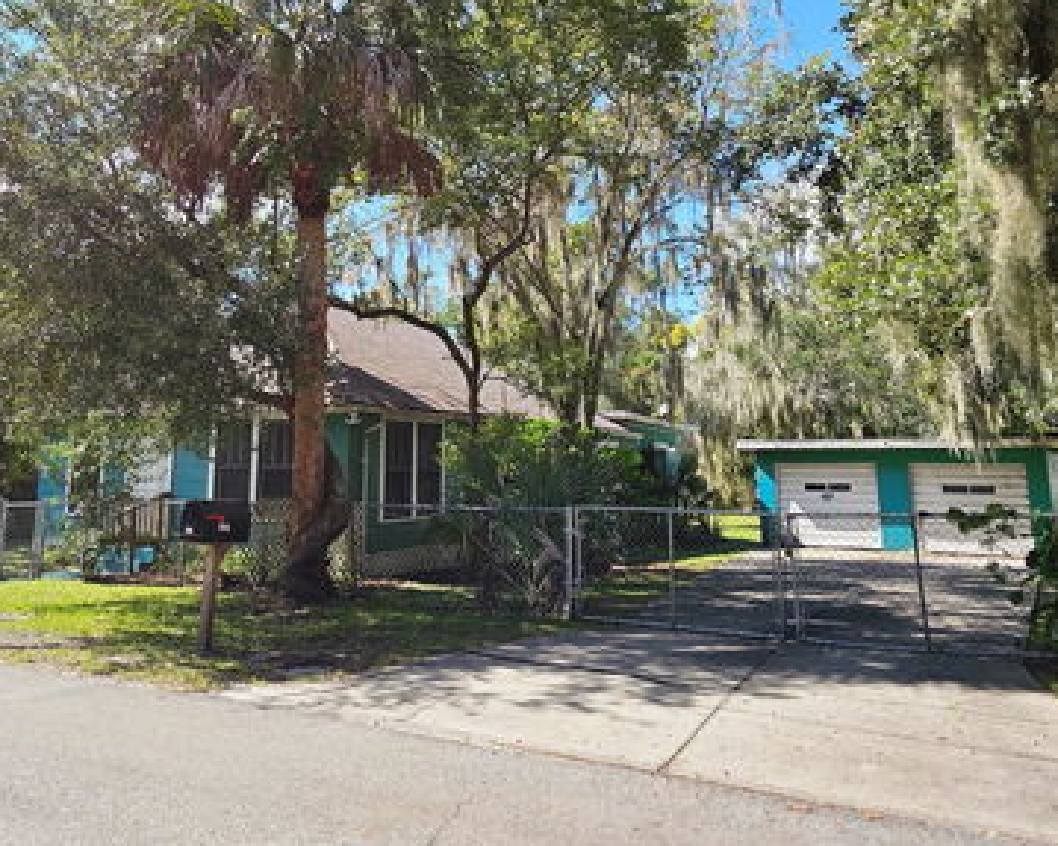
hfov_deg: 55.2
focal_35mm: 32
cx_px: 413
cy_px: 286
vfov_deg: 45.1
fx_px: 1002
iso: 10
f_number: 1.7
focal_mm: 6.3
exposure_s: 1/443
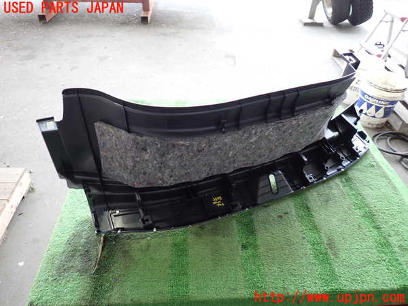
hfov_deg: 69.4
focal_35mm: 25
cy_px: 153
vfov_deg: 54.9
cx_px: 204
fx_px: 295
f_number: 2
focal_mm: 4.5
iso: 200
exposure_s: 1/50
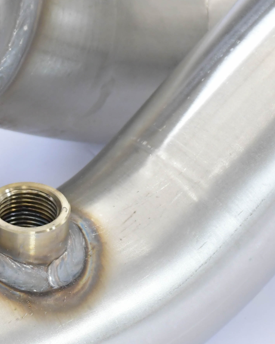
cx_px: -102
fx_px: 4059
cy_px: 306
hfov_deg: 3.9
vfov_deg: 4.8
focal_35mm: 399
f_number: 10
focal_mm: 95
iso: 2500
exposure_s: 1/100
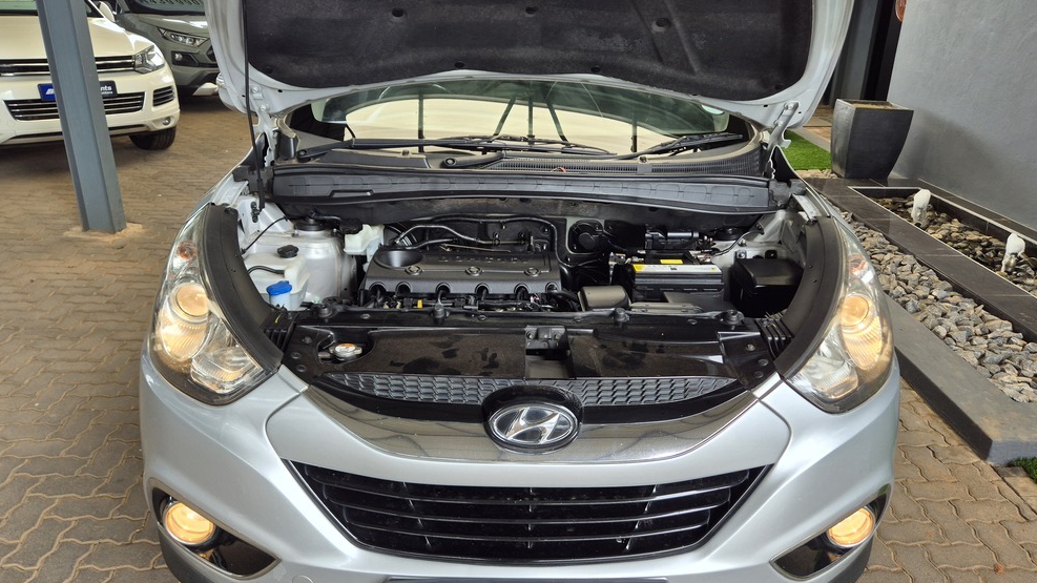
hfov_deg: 71.9
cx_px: 518
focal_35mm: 26
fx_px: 715
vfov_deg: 44.3
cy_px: 266
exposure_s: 1/180
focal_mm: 5.4
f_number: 1.8
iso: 32
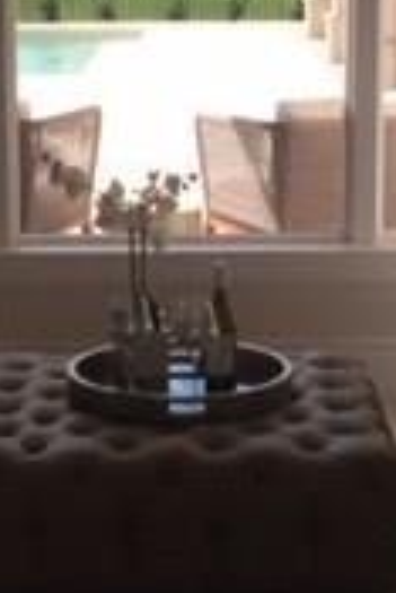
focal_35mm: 110
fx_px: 1811
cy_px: 193
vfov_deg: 18.5
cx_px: 156
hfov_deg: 12.5
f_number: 2.2
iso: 32
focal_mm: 4.15
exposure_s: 1/733
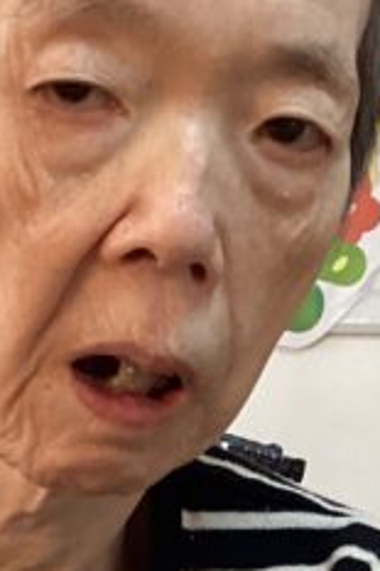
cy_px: 681
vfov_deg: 14.0
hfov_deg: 9.6
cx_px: 135
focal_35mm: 142
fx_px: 2252
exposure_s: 1/50
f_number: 2.4
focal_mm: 3.3
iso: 250
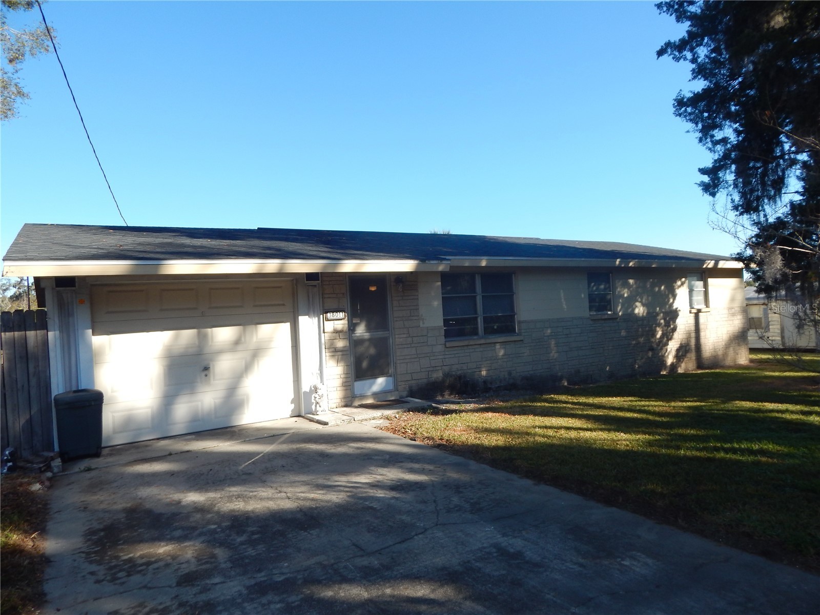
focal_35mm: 22
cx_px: 410
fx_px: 521
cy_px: 308
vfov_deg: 61.1
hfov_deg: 76.4
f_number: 3
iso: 125
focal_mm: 4
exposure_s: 1/800
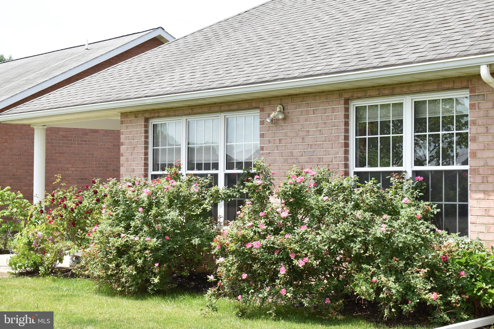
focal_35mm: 69
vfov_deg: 19.7
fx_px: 947
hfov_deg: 29.2
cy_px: 164
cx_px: 247
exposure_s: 1/200
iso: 100
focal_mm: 46
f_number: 6.3
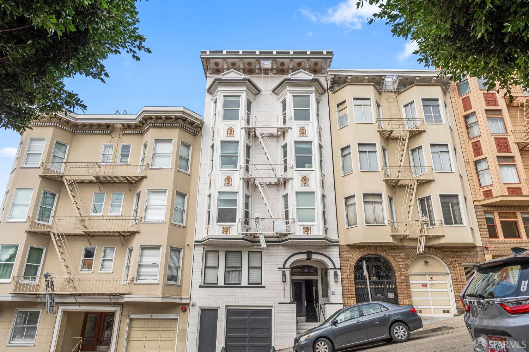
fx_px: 397
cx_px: 264
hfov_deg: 67.4
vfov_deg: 47.9
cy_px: 176
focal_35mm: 27
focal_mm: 18
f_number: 9
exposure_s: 1/250
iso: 125
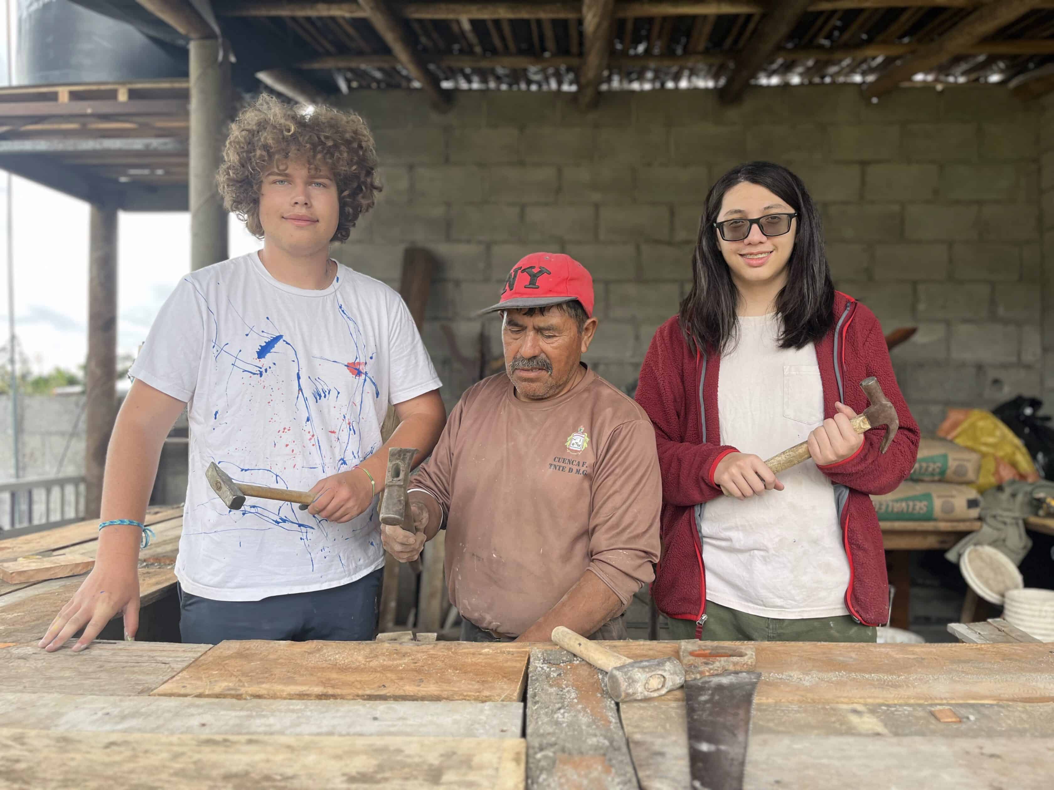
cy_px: 395
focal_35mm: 26
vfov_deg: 53.1
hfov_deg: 67.3
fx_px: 792
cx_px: 527
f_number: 1.6
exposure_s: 1/368
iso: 50
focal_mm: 5.1
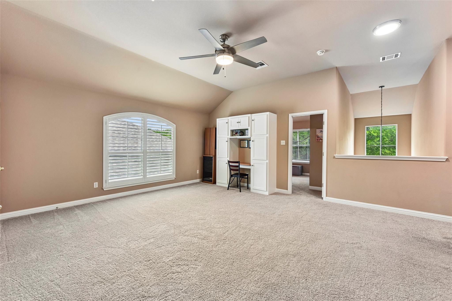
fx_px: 176
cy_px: 150
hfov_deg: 104.3
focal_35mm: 14
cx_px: 226
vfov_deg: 81.2
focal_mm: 14
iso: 320
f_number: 8
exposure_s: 1/15
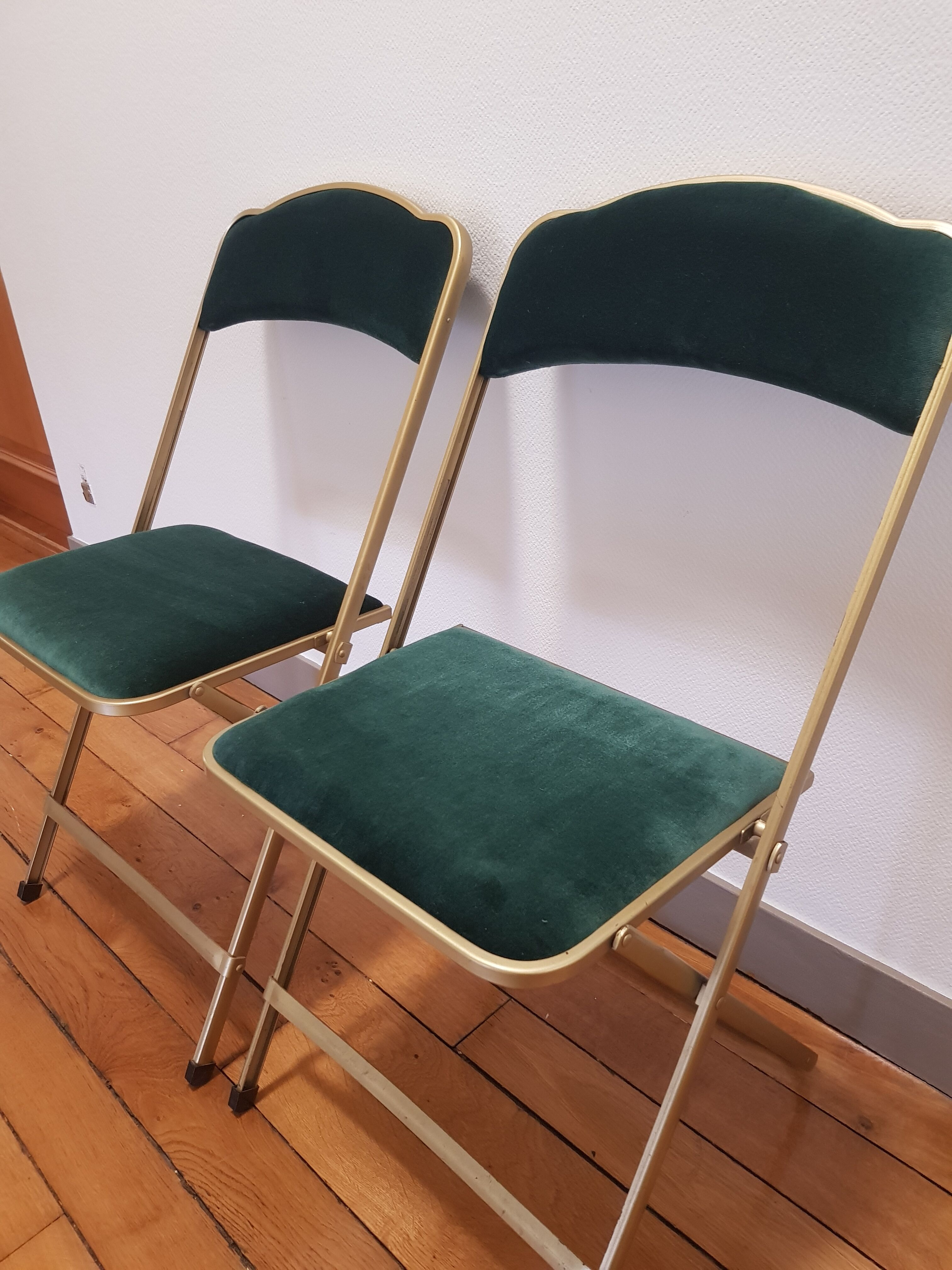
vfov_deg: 67.3
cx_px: 476
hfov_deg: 53.1
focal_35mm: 26
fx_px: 953
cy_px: 635
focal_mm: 4.2
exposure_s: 1/25
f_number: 1.7
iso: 200
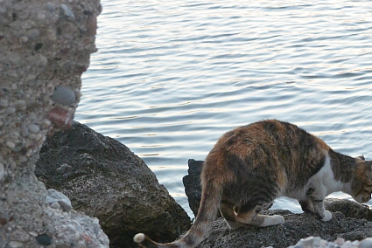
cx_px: 278
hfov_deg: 16.7
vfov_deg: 11.2
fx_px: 1261
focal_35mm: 122
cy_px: 156
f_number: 5.6
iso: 800
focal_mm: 30
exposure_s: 1/60
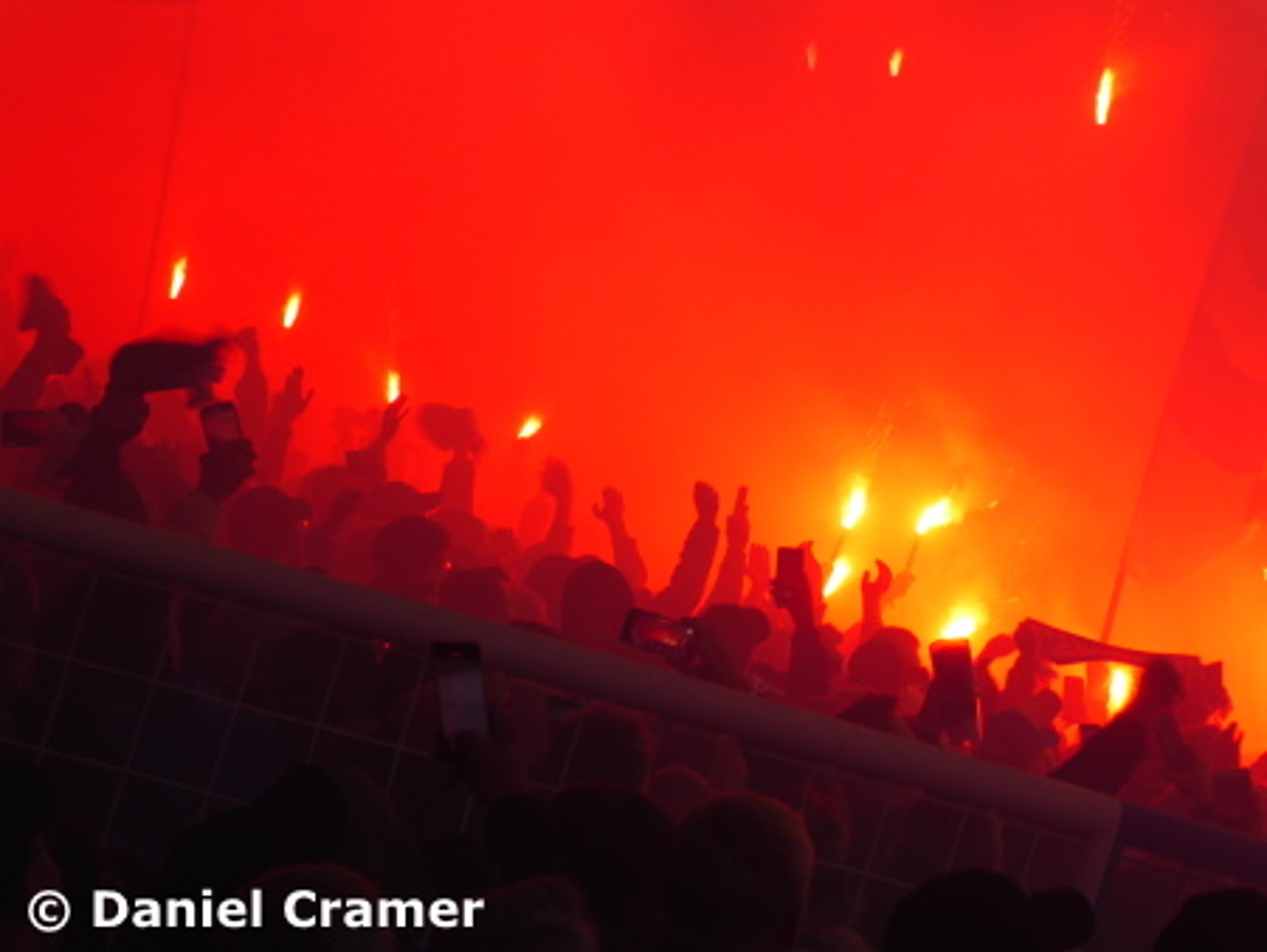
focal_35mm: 231
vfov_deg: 6.4
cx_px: 634
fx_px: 8459
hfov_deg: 8.6
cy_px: 476
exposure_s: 1/80
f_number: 5.6
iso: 125
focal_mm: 41.4
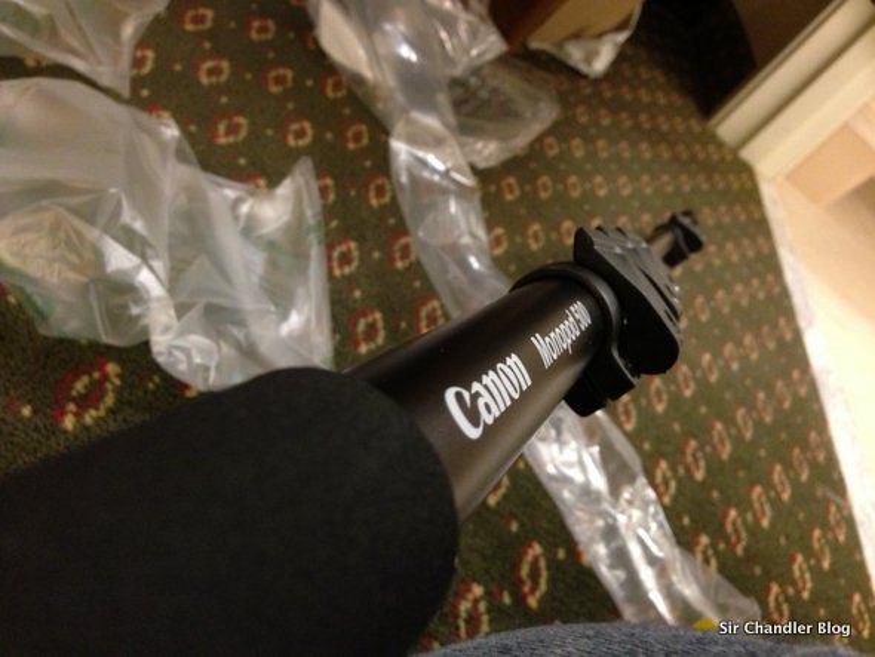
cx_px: 438
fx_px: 834
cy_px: 328
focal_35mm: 33
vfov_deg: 43.0
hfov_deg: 55.3
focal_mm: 4.13
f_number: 2.4
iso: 320
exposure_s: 1/20
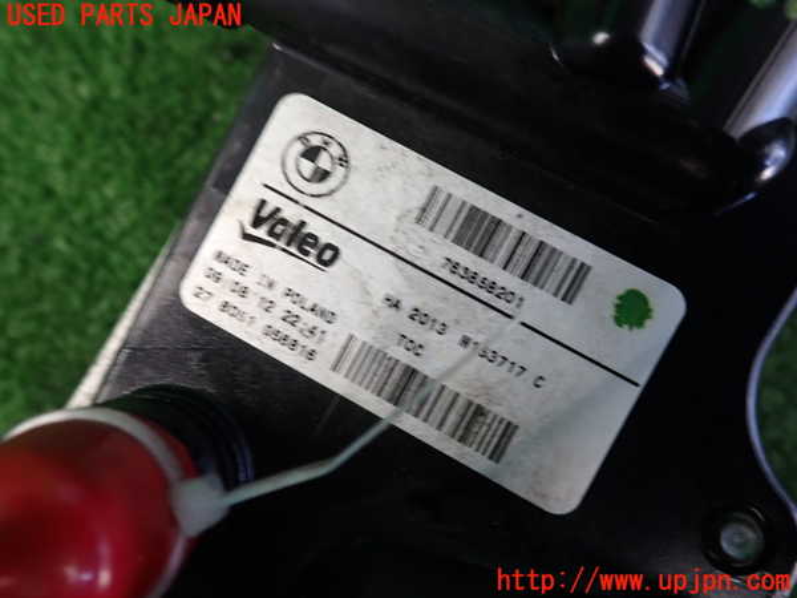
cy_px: 299
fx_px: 691
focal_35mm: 30
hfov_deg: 60.0
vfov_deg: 46.8
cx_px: 398
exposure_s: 1/30
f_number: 2.3
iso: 250
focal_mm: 5.4
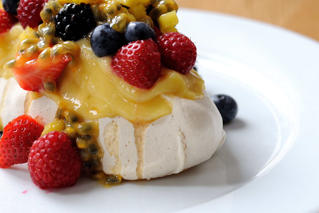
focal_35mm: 77
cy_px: 109
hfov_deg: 26.3
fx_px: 682
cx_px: 148
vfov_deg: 17.7
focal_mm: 50
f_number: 5
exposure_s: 1/160
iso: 800
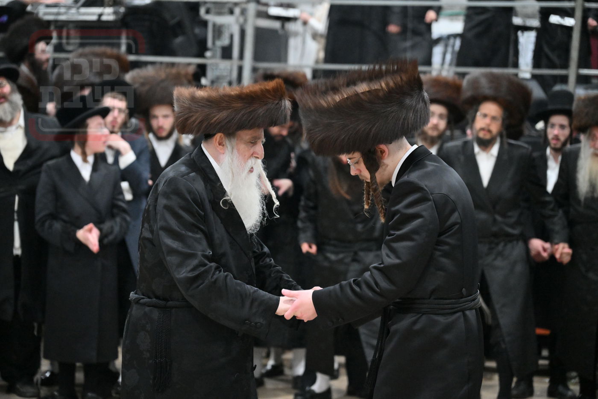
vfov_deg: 11.4
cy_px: 200
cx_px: 299
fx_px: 1993
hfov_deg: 17.1
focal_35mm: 120
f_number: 4
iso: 5000
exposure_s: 1/320
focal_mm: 120
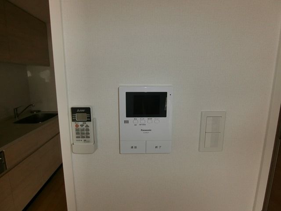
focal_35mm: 19
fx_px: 154
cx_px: 140
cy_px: 106
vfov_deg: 68.7
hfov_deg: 84.7
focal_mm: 4.06
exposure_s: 1/400
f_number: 2.7
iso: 160
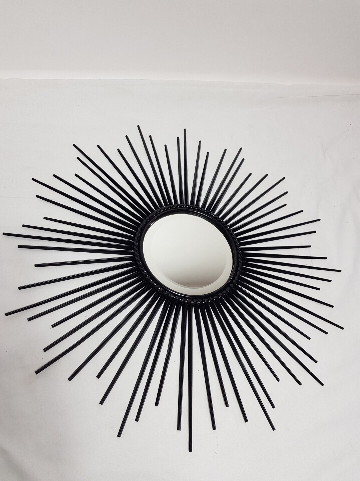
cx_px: 180
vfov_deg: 67.3
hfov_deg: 53.1
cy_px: 240
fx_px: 361
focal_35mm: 26
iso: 64
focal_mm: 4.2
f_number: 1.7
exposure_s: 1/50
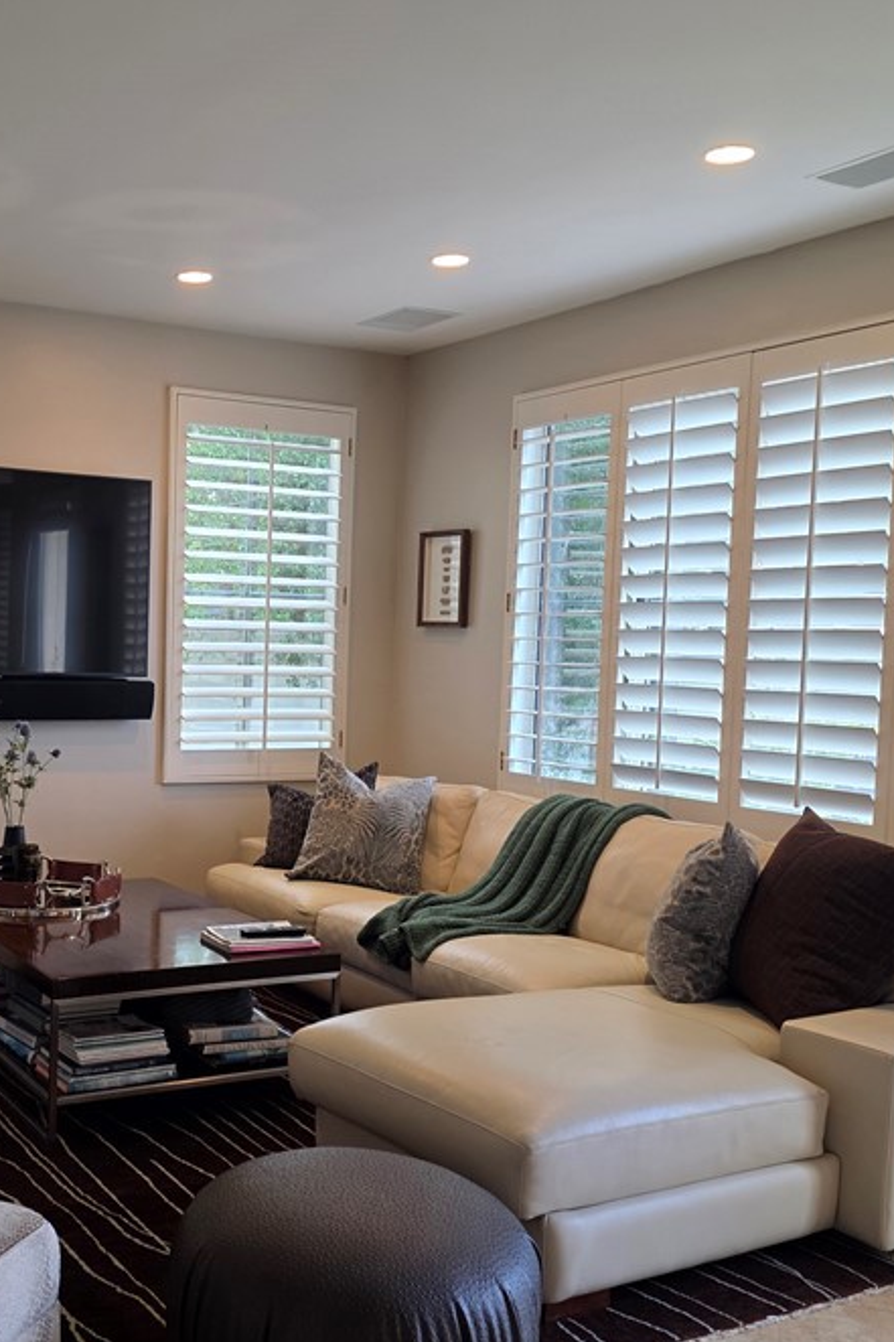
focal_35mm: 37
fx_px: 1379
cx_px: 199
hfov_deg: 35.0
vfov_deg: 51.9
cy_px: 712
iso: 100
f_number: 1.7
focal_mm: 6.3
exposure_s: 1/120
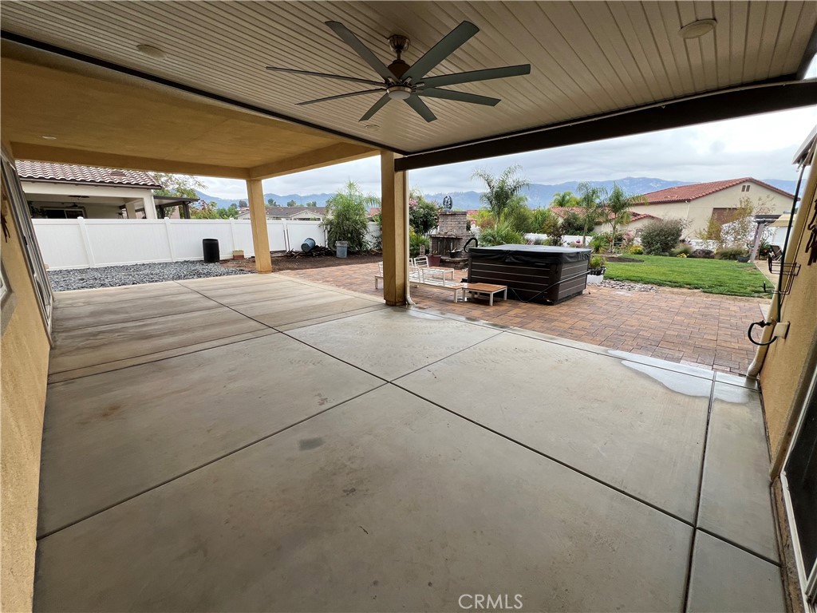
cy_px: 306
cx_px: 408
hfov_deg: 106.2
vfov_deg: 89.9
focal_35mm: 13
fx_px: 307
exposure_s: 1/99
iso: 40
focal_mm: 1.57
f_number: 1.8
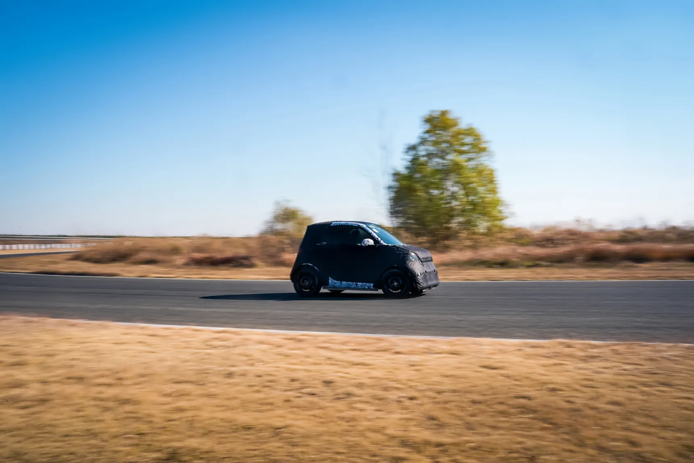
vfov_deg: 43.6
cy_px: 232
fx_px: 578
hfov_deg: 61.9
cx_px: 347
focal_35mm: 30
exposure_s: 1/60
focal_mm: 30
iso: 125
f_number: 22
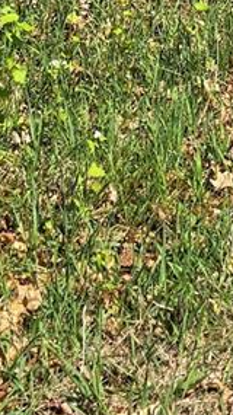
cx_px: 201
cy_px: -526
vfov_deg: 12.9
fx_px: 1485
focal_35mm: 135
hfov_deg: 8.9
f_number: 1.7
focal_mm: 6.3
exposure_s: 1/790
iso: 12
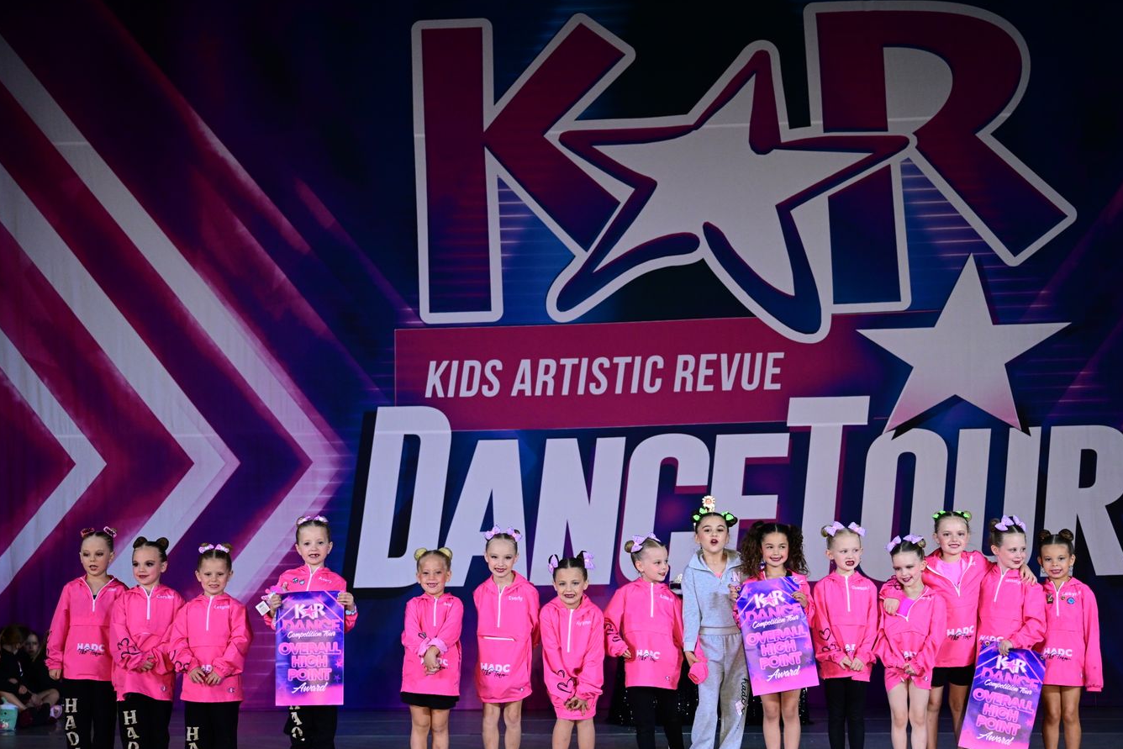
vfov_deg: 24.6
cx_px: 572
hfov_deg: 36.2
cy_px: 410
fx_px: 1716
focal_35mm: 55
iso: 2500
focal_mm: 49
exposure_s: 1/800
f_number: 3.5
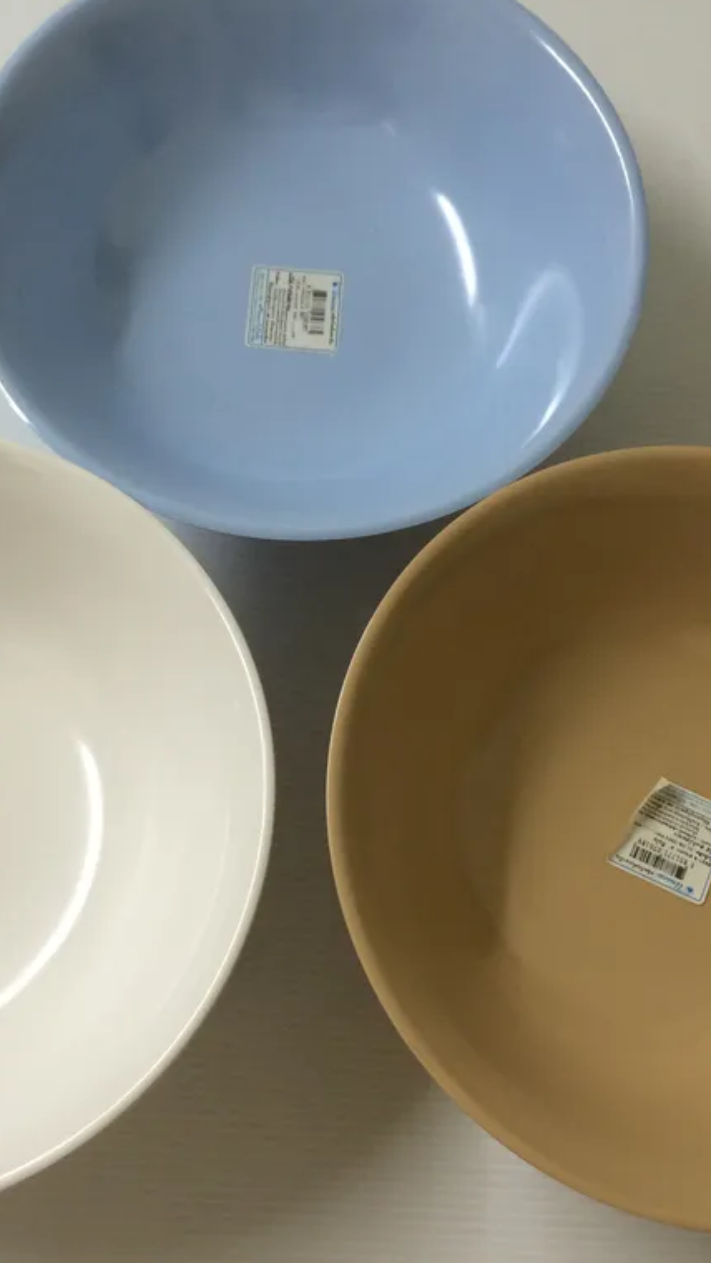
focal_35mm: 44
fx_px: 1475
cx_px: 297
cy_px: 627
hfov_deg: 27.1
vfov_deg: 46.4
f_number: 2.2
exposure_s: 1/33
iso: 100
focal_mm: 4.12
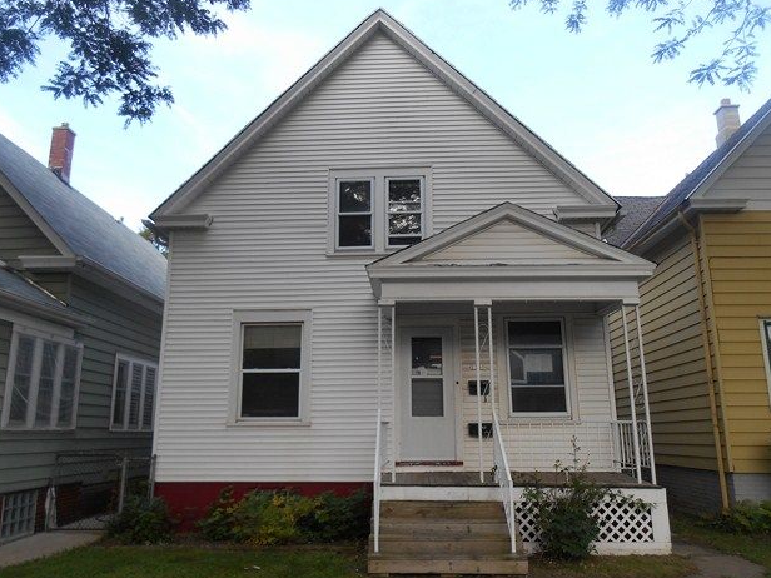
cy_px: 286
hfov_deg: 65.3
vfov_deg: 51.4
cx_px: 374
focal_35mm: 27
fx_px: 601
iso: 80
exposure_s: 1/60
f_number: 3.4
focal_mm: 4.7
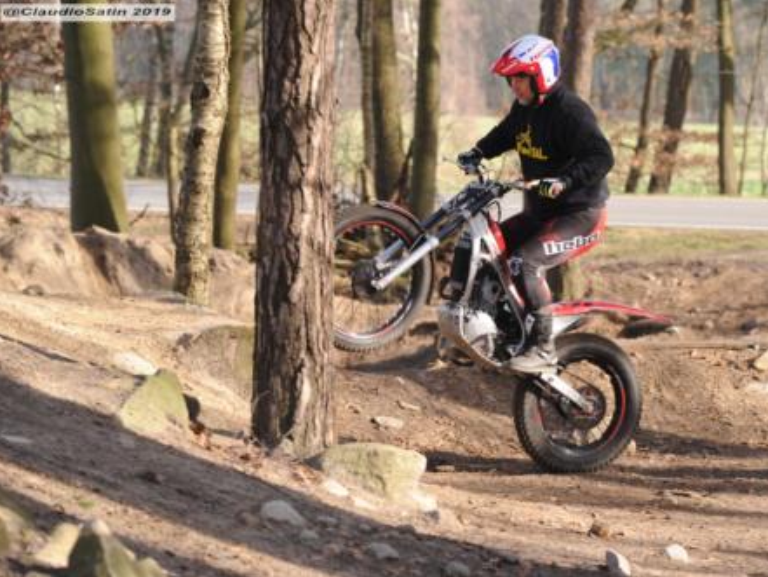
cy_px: 288
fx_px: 3506
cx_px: 430
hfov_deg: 12.5
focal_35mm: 158
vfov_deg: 9.4
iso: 250
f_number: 6.3
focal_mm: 145
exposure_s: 1/160
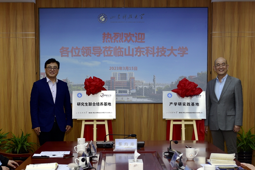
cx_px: 128
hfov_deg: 50.7
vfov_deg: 35.0
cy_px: 85
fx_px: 269
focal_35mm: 38
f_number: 4
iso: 100
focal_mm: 38
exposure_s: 1/60
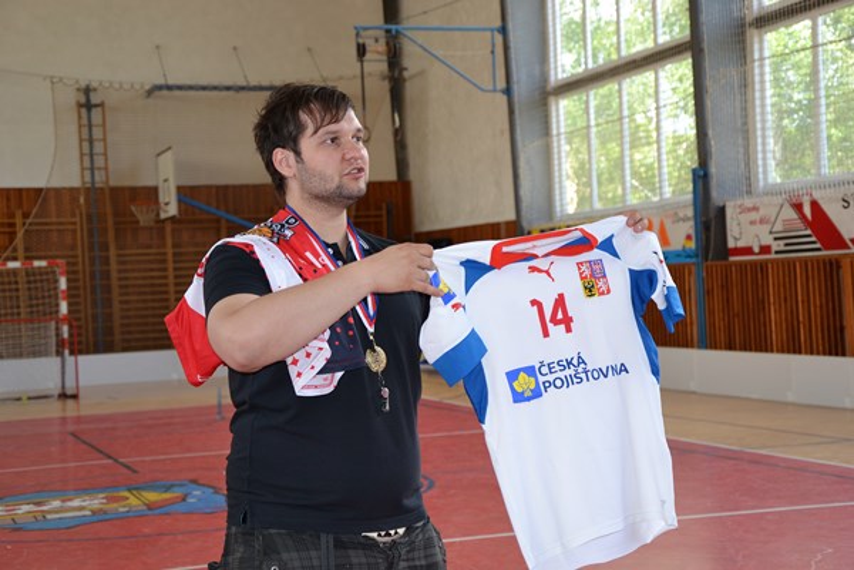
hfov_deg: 29.9
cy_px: 285
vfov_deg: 20.2
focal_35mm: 68
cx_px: 427
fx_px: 1601
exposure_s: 1/100
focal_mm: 45
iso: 360
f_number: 4.8
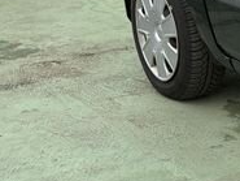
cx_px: 621
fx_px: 999
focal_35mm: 144
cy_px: 12
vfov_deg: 10.3
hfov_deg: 11.0
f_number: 1.6
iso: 50
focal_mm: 5.96
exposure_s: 1/1175
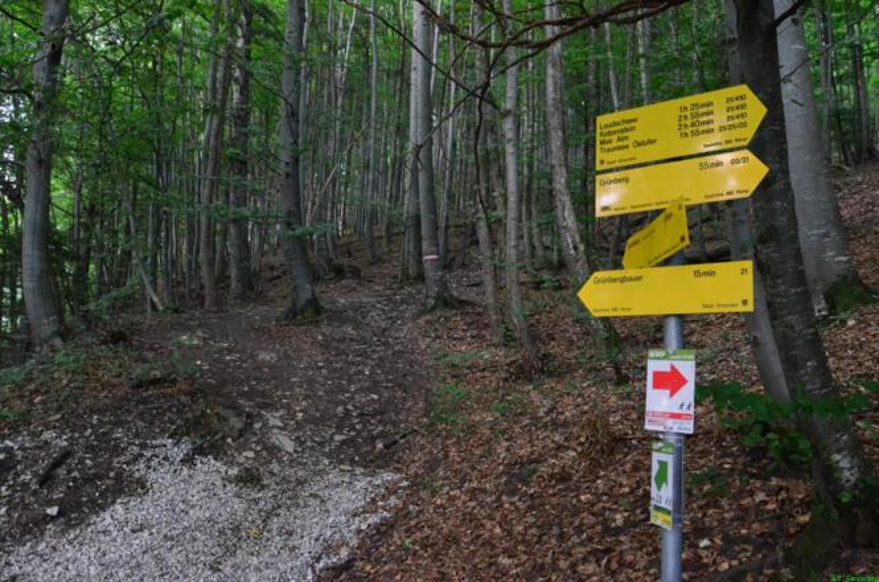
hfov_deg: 67.5
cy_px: 291
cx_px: 440
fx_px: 658
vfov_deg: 47.7
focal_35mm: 27
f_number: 6.3
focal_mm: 18
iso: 6400
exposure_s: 1/20
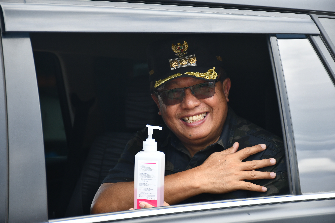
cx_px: 168
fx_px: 1182
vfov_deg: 10.8
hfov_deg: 16.1
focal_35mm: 127
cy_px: 112
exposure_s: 1/500
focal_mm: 85
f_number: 5.3
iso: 400
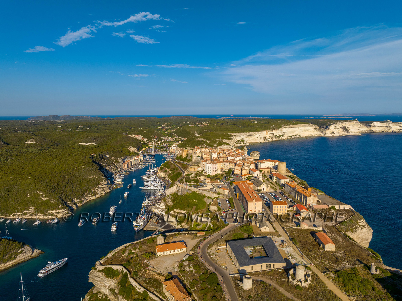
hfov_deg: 71.6
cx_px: 201
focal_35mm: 24
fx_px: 279
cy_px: 150
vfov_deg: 56.8
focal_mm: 12.3
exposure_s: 1/400
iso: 100
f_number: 8
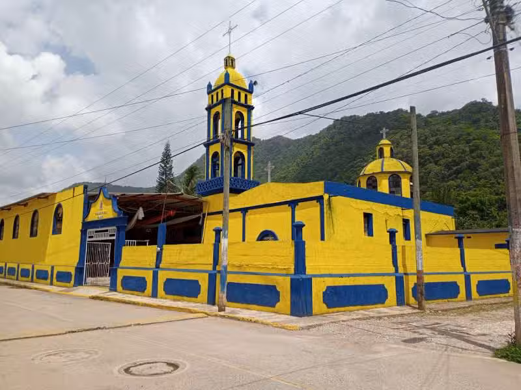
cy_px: 195
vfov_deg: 49.7
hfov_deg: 63.4
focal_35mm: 28
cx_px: 260
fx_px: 421
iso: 110
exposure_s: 1/1460
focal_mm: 3.44
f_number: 2
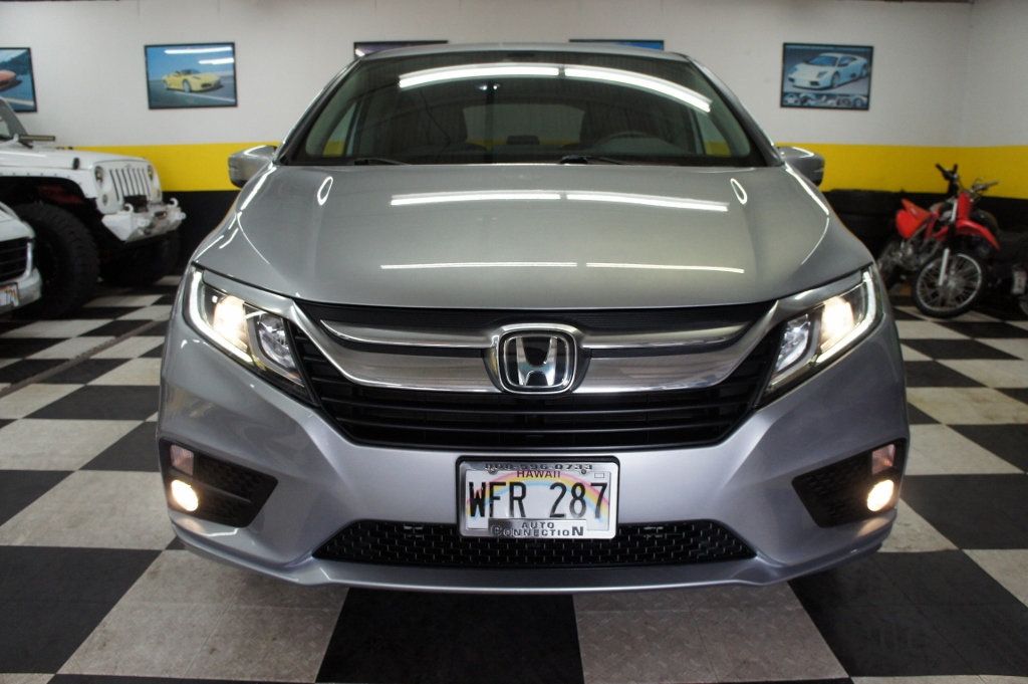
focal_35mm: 27
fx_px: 770
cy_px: 342
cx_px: 514
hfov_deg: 67.4
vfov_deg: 47.9
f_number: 4.5
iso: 1250
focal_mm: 18
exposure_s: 1/250
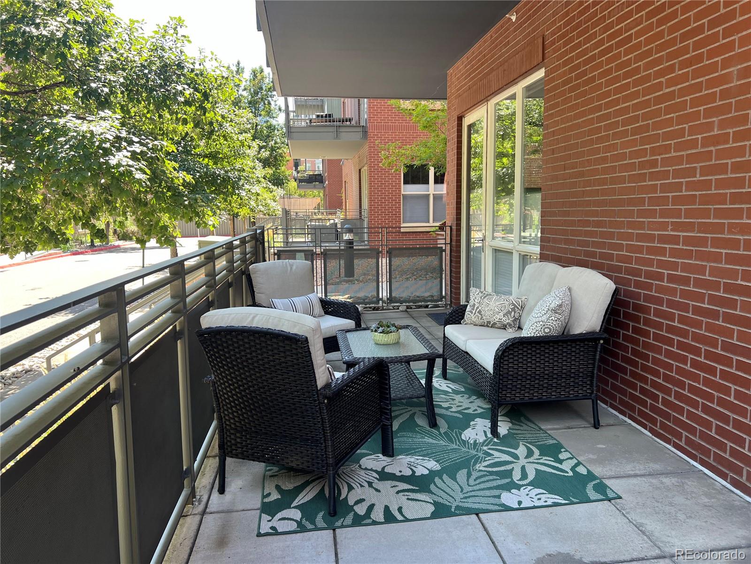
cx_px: 376
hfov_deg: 67.3
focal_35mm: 26
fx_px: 564
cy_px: 282
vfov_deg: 53.1
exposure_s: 1/230
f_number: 1.5
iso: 40
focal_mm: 5.7
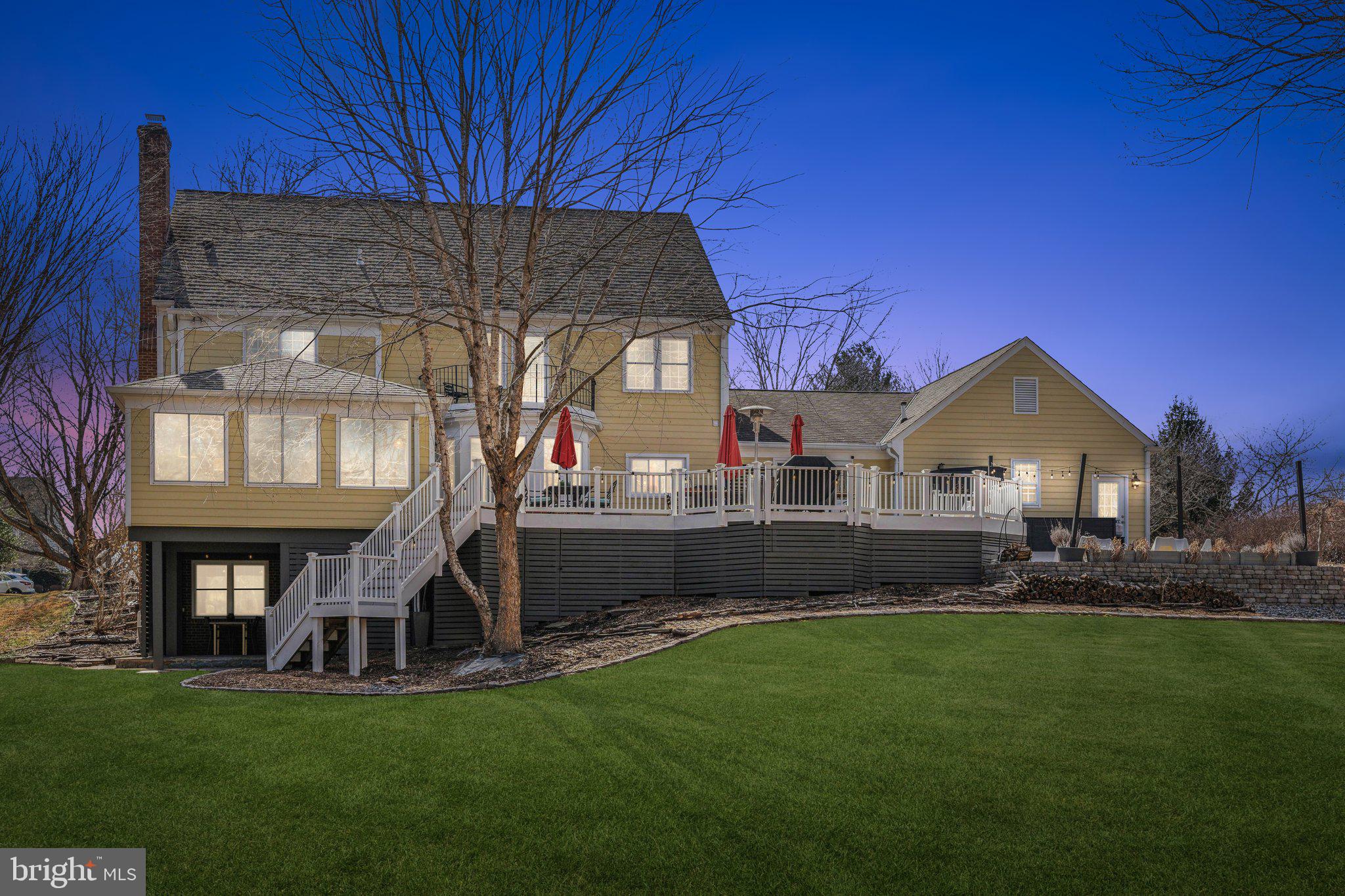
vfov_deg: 30.8
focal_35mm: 44
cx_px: 672
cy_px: 448
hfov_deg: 44.9
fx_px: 1629
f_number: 9
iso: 160
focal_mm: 43.6
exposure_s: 1/250
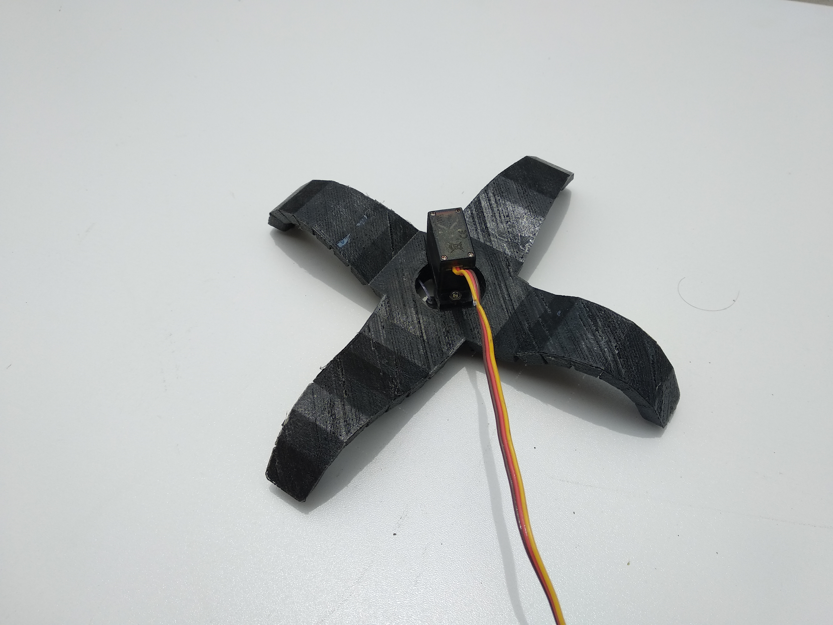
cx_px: 416
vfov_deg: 53.1
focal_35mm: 26
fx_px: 626
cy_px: 312
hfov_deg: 67.3
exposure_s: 1/1594
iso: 100
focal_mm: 3.81
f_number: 2.2
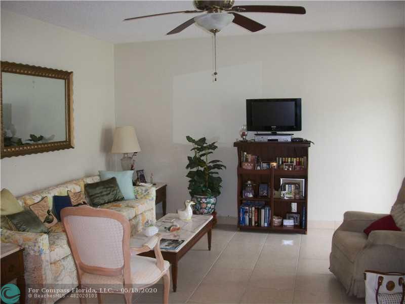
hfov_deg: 52.6
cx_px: 202
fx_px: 409
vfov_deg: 40.7
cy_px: 152
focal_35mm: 35
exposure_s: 1/30
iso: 160
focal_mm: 6.3
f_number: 3.1
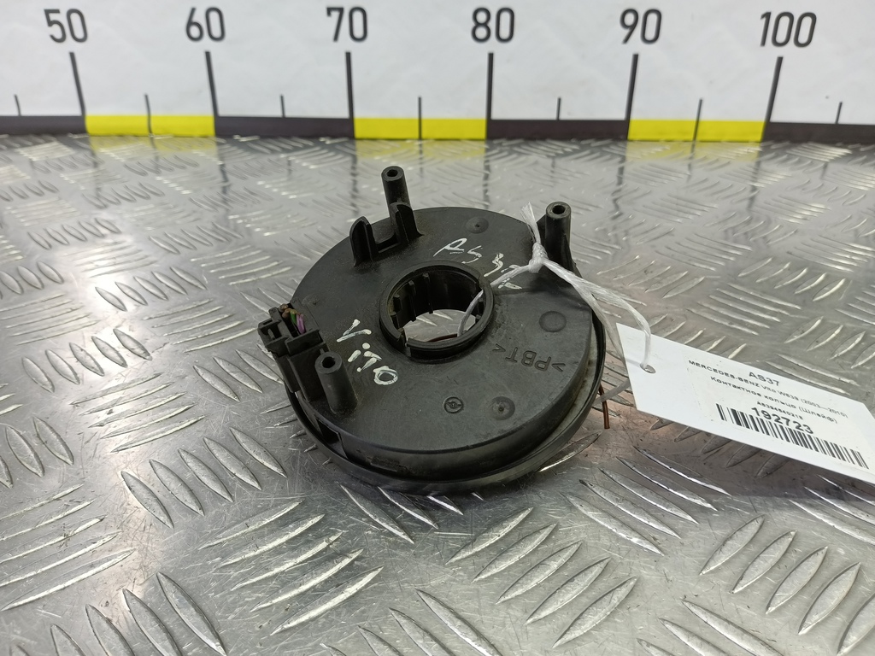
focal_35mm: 23
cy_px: 328
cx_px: 438
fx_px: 581
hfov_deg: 73.9
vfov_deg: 58.9
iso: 123
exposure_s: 1/50
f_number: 1.6
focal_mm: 4.11
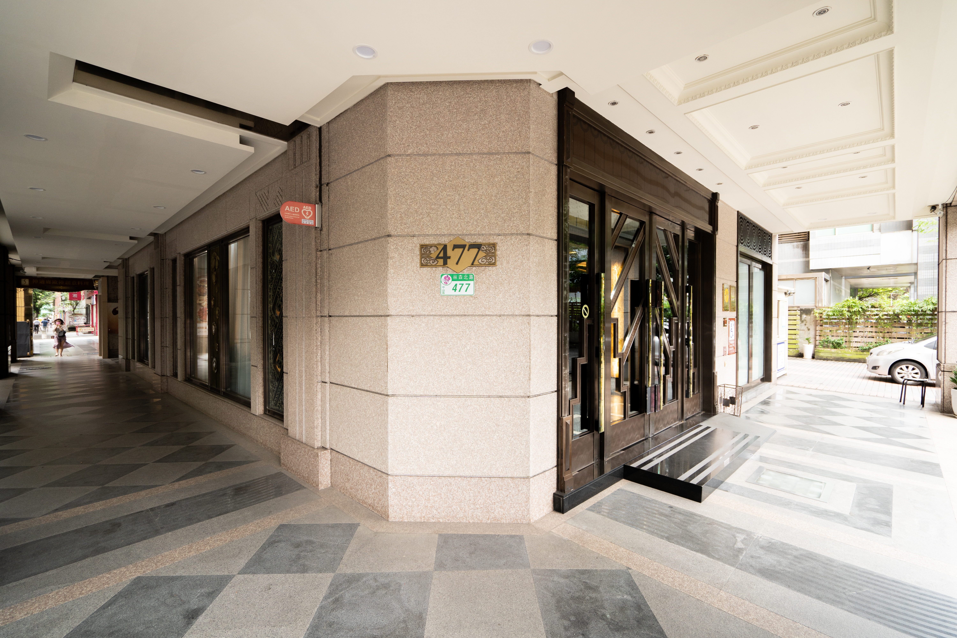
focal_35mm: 16
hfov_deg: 96.7
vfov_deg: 73.7
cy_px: 319
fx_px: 425
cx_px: 478
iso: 640
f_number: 4
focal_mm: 16
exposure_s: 1/60
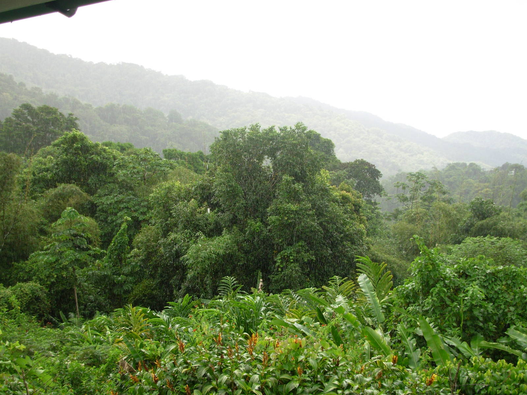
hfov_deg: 49.0
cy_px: 198
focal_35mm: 38
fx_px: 579
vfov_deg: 37.7
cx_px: 264
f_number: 2.9
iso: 50
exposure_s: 1/249
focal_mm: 6.3
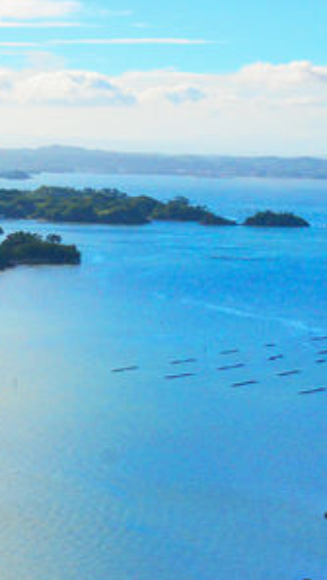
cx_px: -512
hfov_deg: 9.7
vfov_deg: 19.6
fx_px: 1662
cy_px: 125
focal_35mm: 108
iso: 400
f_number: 10
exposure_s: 1/1000
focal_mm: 24
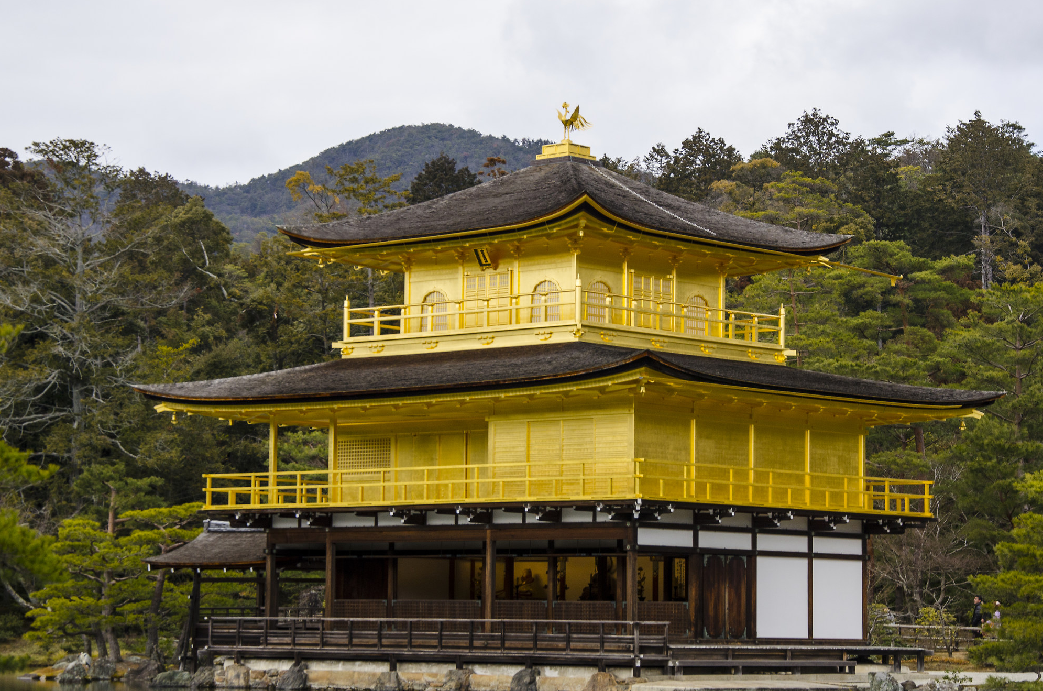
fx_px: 2718
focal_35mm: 94
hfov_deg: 21.7
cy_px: 359
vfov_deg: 14.5
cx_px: 525
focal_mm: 52
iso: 200
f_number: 8
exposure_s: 1/250
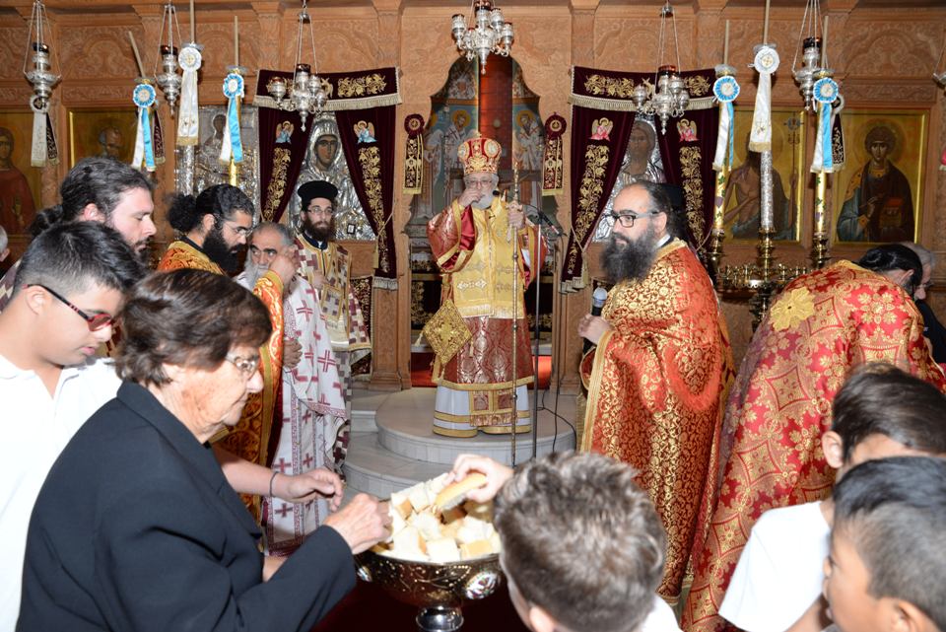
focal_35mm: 24
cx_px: 473
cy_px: 316
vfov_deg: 53.2
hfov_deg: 73.7
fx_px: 631
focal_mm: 24
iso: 800
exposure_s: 1/80
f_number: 7.1
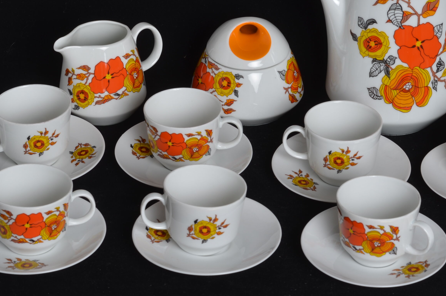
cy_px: 63
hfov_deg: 17.1
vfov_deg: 11.3
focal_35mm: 120
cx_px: 294
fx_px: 1484
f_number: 11
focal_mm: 50
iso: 100
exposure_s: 1/125
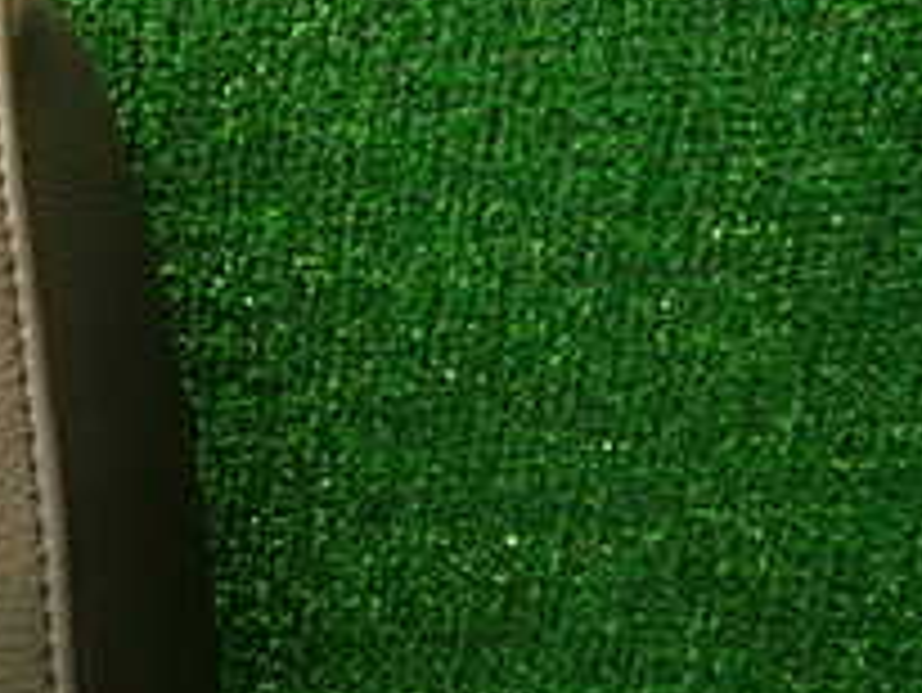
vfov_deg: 18.9
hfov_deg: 22.8
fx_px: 1945
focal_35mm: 73
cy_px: 868
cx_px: -378
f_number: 2
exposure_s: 1/30
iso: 400
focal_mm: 4.5
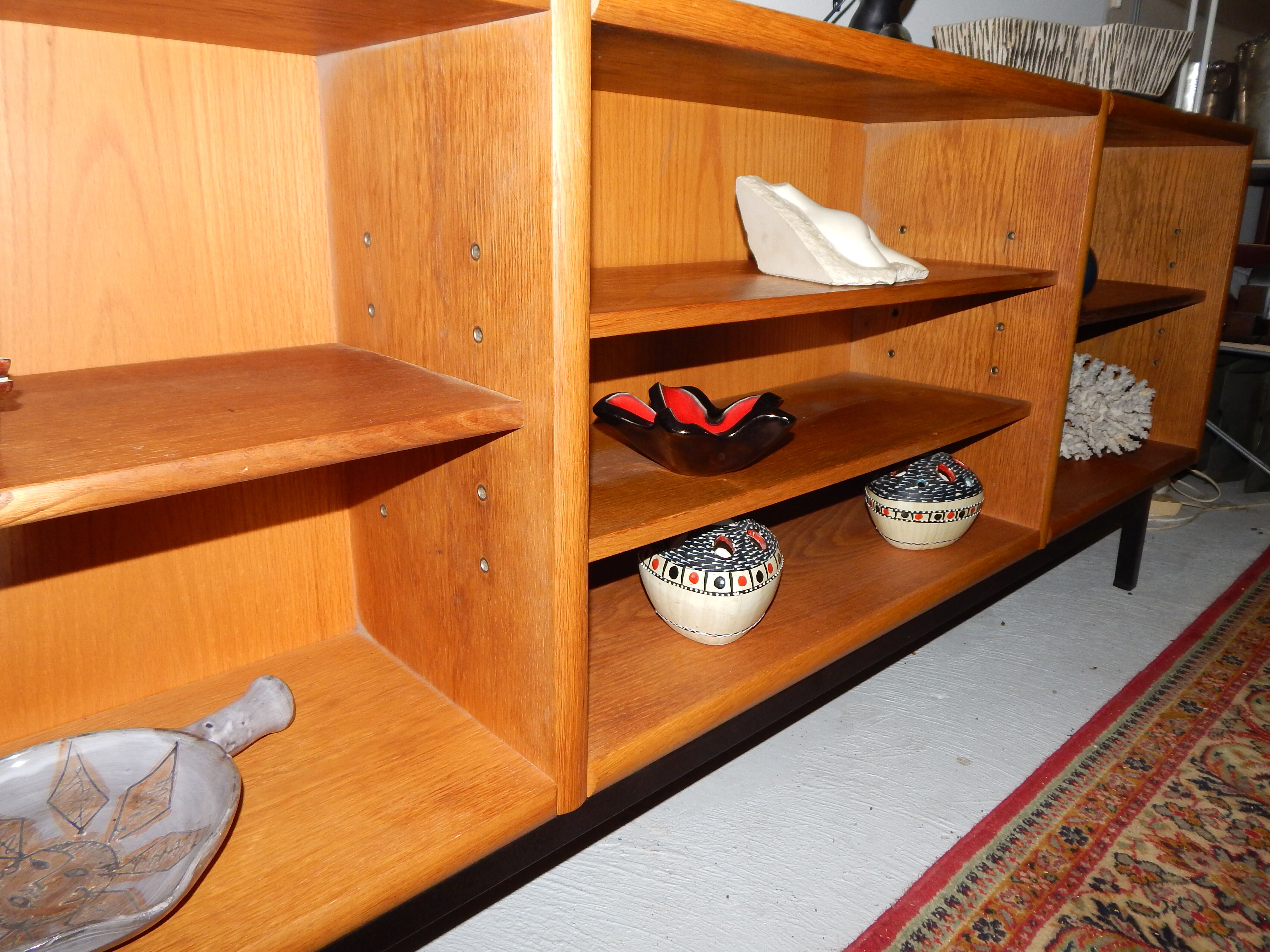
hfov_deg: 71.5
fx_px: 881
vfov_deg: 56.8
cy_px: 440
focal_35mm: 24
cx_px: 674
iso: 200
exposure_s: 1/30
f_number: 3
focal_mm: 4
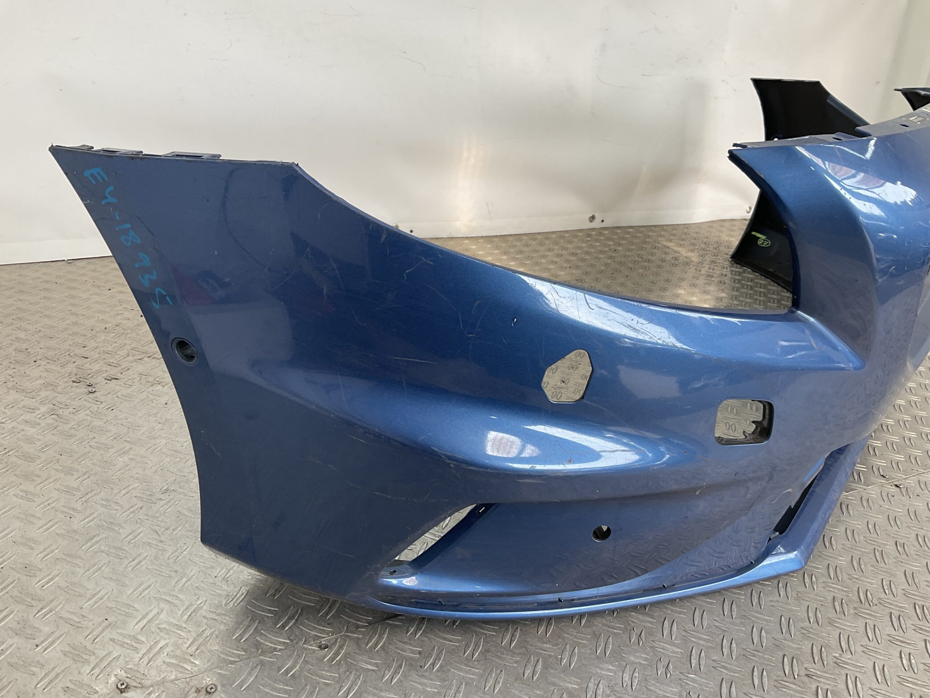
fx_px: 779
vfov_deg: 48.2
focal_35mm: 29
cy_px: 349
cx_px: 465
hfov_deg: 61.7
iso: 16
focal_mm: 3
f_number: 1.8
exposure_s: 1/174
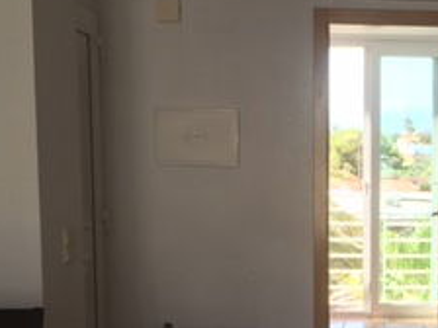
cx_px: 460
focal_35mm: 83
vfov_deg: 17.6
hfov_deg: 22.5
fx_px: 1050
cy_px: 283
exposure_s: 1/100
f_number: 2.2
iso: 25
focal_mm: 4.15
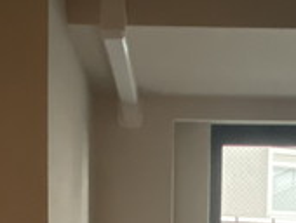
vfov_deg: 20.1
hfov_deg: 31.4
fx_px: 522
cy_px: 350
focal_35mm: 61
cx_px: 193
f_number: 2.4
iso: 400
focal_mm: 1.54
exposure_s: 1/50
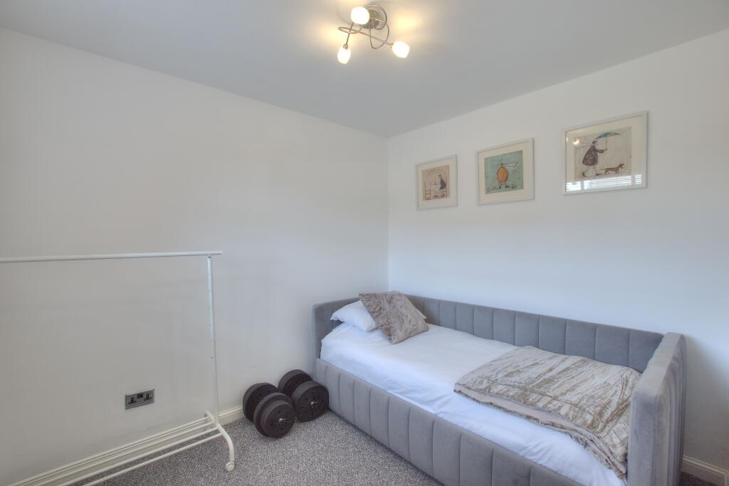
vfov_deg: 77.3
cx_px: 364
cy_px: 243
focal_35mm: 15
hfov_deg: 100.4
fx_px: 304
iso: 400
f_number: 8
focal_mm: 10
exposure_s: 1/20
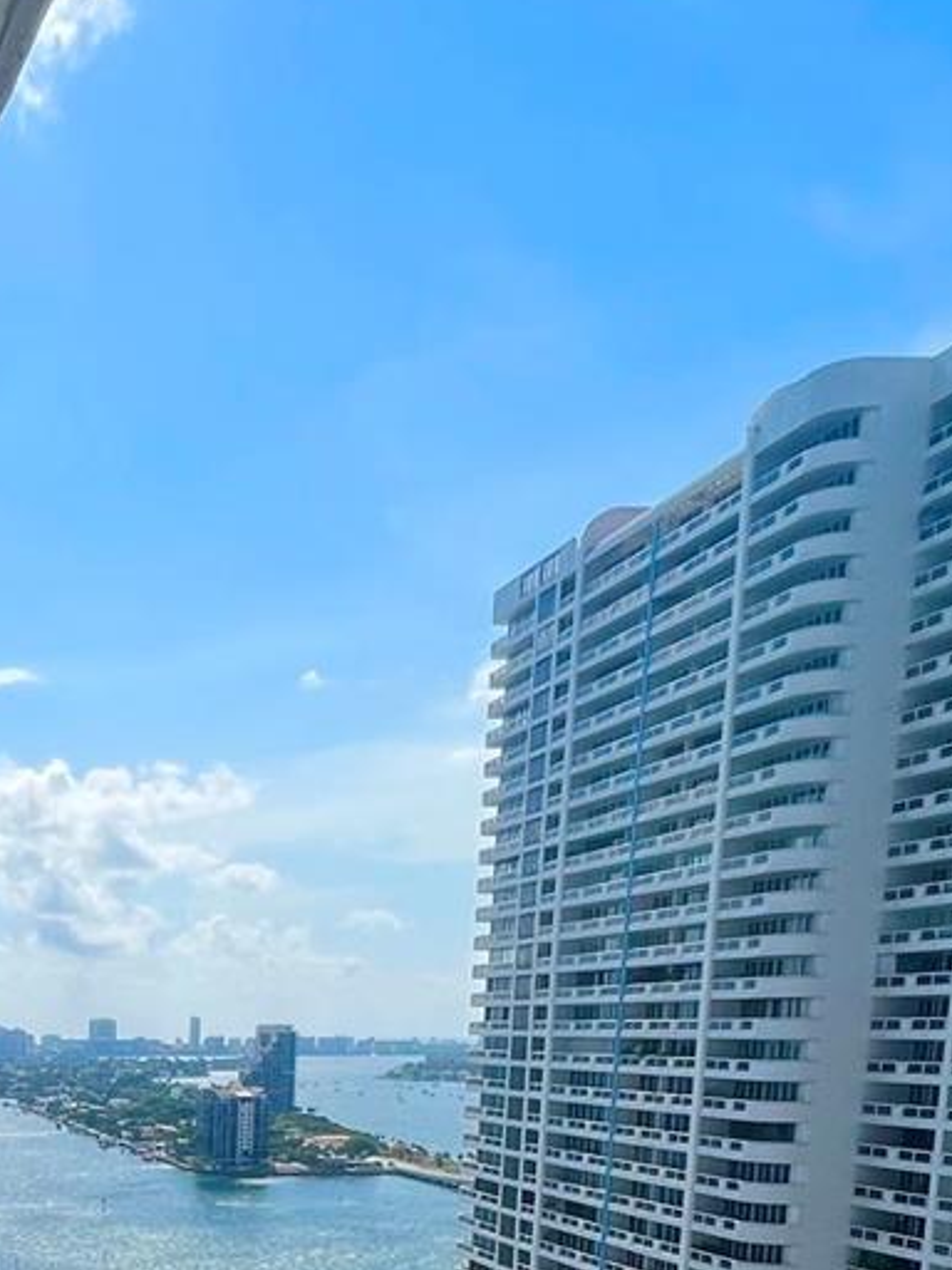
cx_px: -102
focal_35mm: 39
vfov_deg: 41.5
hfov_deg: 32.3
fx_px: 1430
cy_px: 1275
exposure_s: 1/4386
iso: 40
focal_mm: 1.57
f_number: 1.8
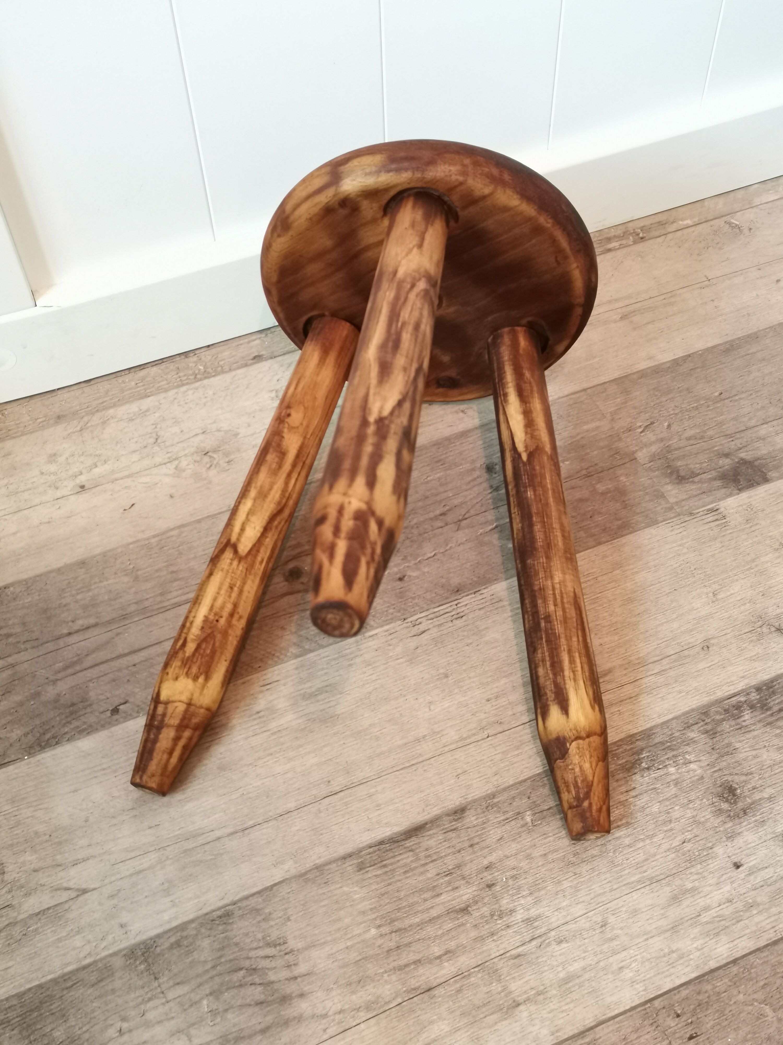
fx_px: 1146
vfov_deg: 49.0
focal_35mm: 38
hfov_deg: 37.7
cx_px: 392
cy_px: 522
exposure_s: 1/50
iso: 400
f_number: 1.8
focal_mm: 4.75
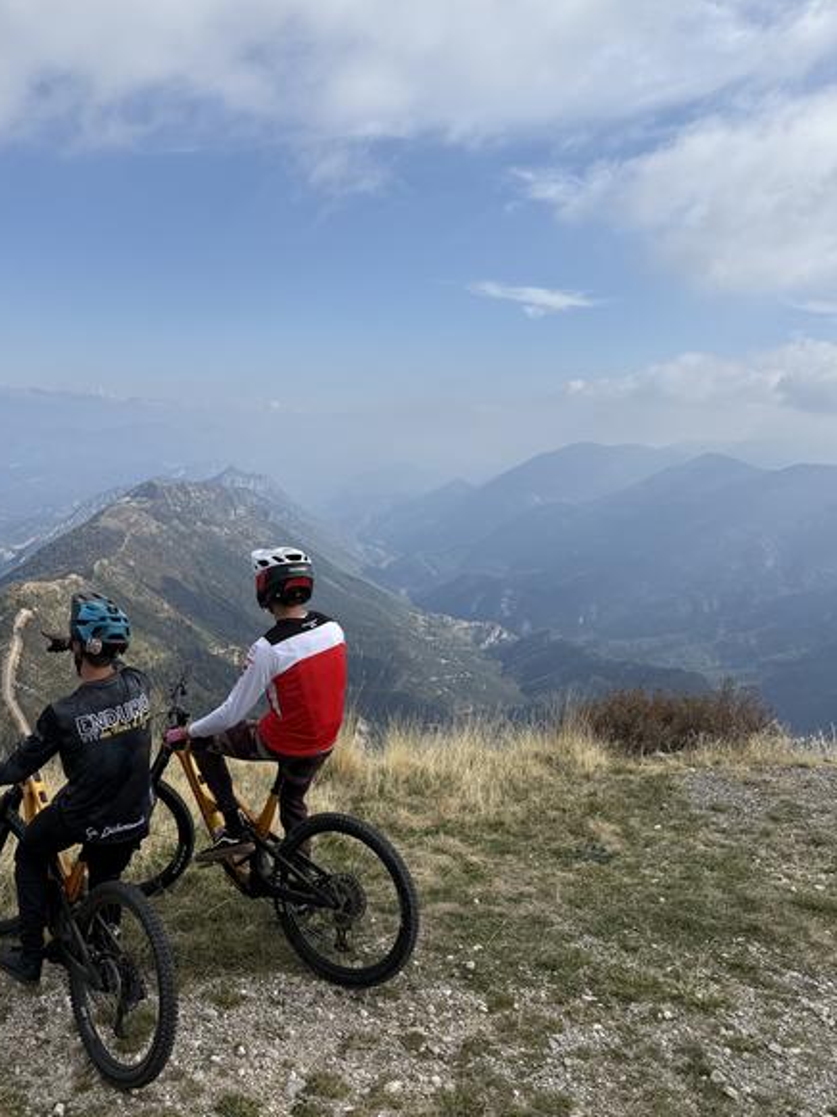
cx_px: 225
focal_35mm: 33
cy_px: 558
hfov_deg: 41.8
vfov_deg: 55.4
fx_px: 1065
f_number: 1.78
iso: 80
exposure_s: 1/6173
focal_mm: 6.76
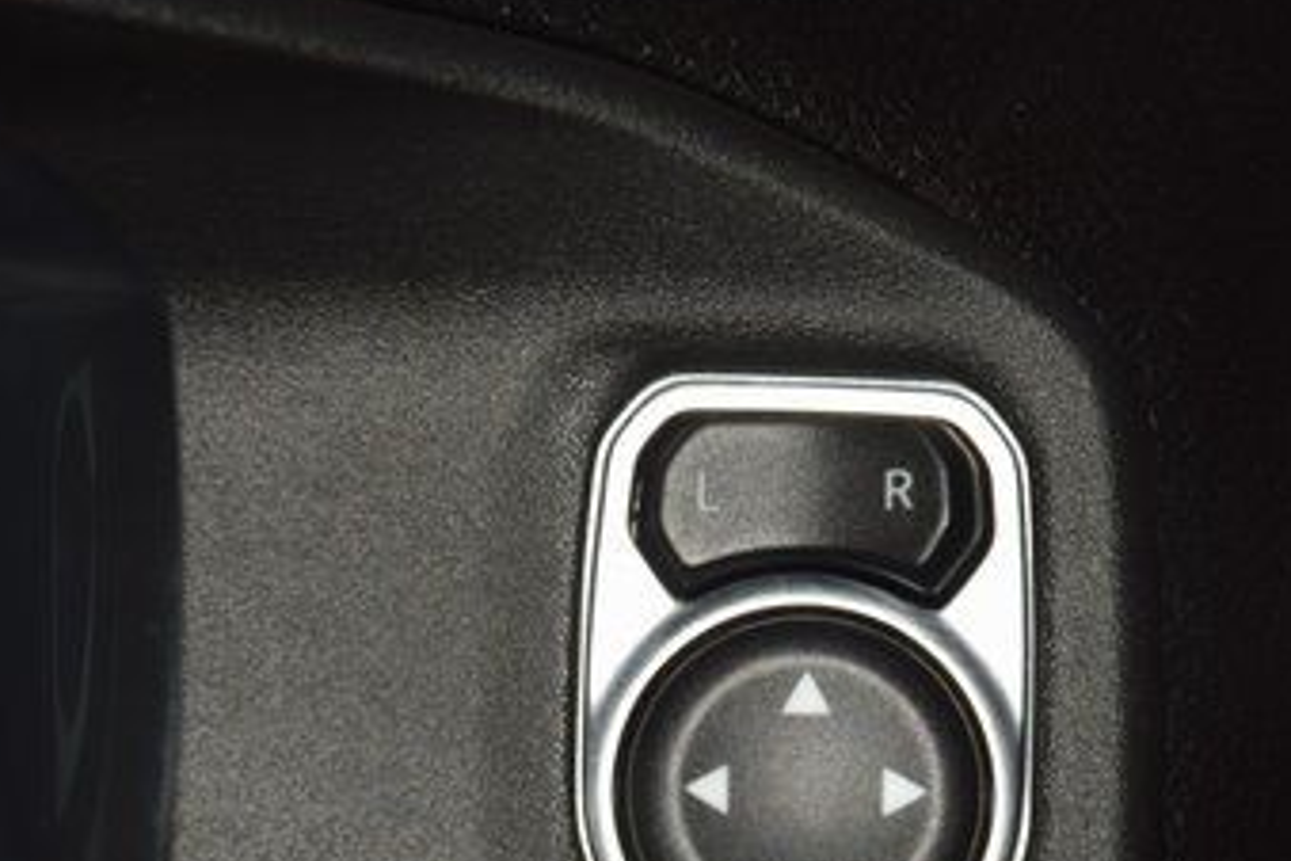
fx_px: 7100
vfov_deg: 6.9
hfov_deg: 10.4
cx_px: 731
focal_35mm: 198
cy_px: 634
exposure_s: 1/125
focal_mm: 70
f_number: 8
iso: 100
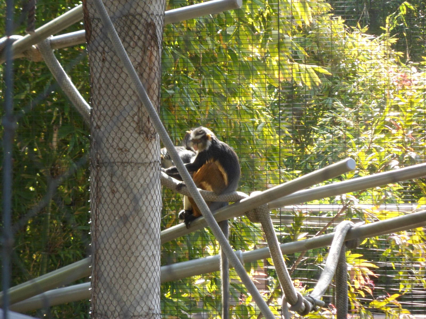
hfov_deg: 7.3
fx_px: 3323
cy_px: 160
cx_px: 213
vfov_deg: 5.5
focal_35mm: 270
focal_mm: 46.8
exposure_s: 1/60
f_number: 5.9
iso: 160
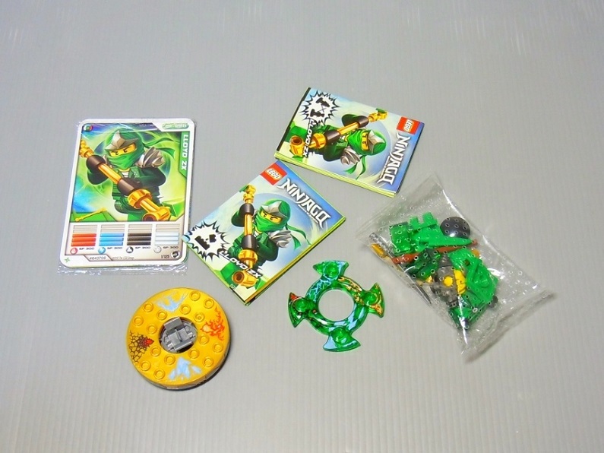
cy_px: 226
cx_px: 302
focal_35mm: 30
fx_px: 523
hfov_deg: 60.0
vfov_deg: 46.8
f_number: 3.5
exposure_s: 1/15
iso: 200
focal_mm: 5.4
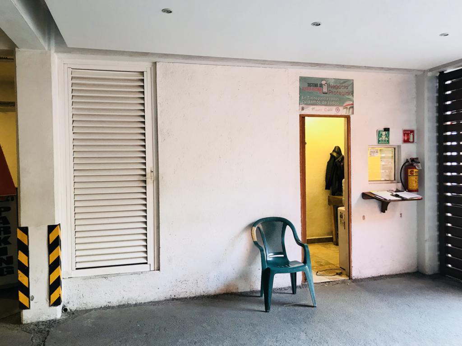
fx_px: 374
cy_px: 173
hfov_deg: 63.4
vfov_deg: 49.7
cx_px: 231
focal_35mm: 28
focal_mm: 3.99
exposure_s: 1/17
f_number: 1.8
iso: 40
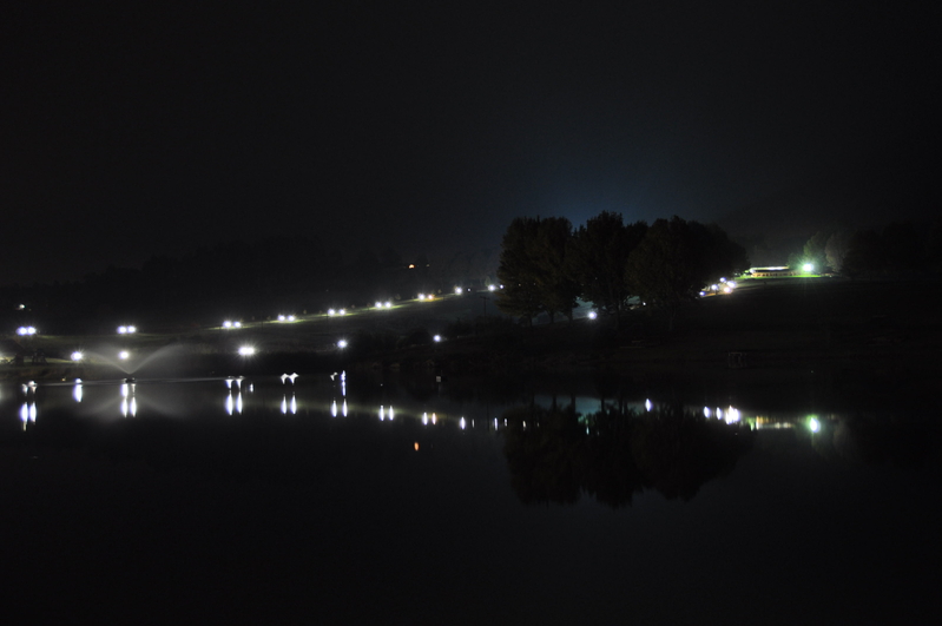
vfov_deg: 34.1
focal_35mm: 39
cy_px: 313
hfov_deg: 49.6
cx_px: 471
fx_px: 1019
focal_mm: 26
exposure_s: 8
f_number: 4
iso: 640
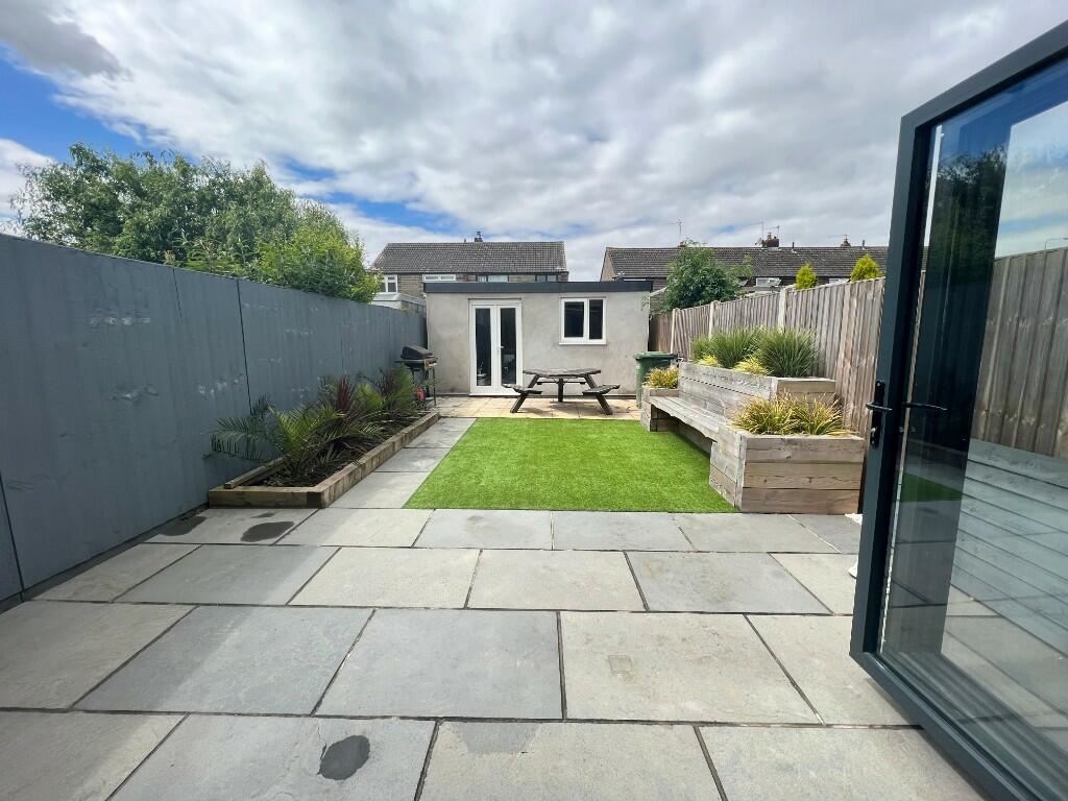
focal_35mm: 13
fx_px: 401
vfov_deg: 89.9
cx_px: 534
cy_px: 400
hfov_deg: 106.2
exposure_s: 1/1325
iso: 32
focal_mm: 1.57
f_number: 1.8
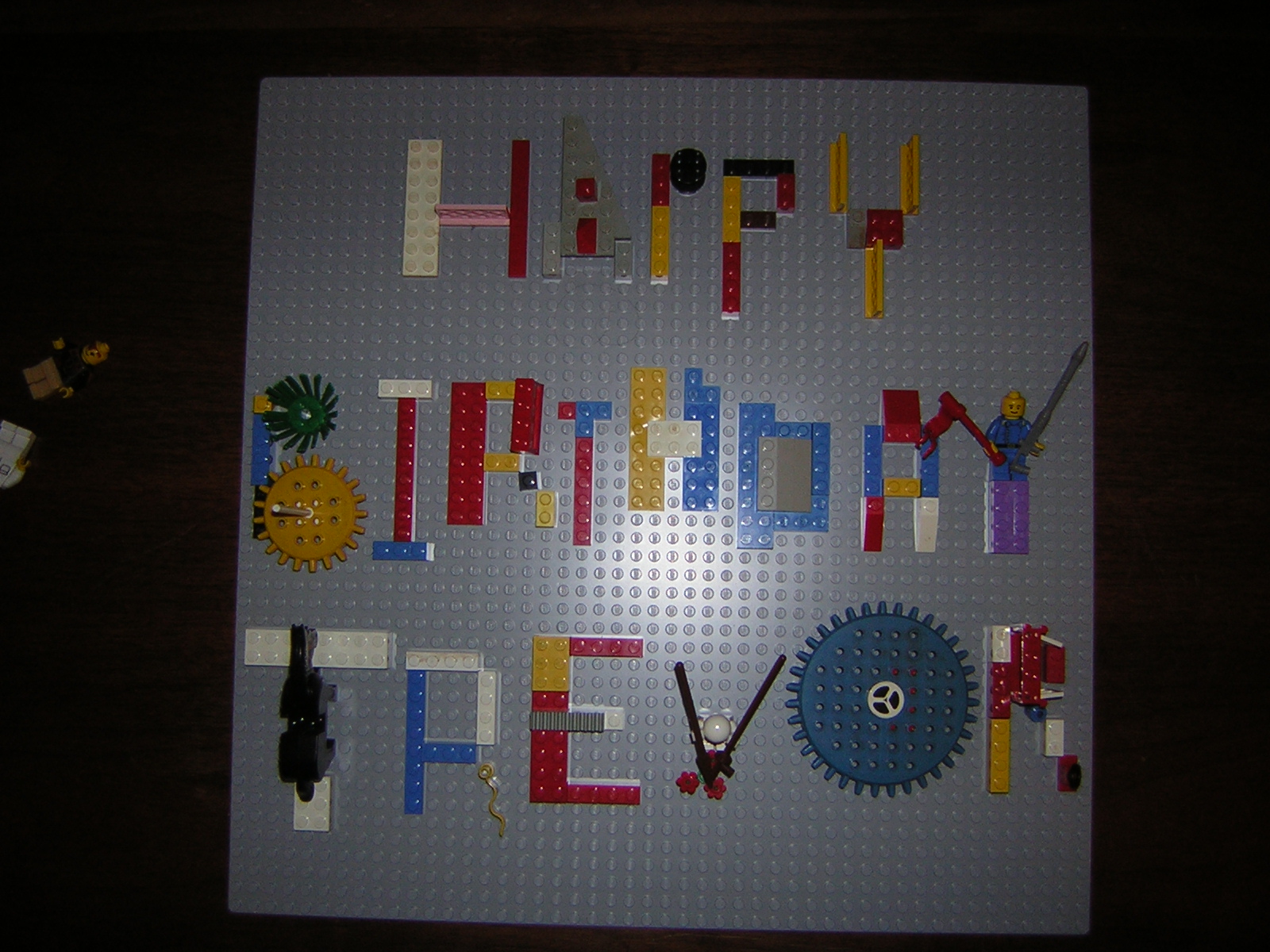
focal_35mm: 36
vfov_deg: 39.7
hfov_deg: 51.4
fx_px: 1321
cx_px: 635
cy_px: 476
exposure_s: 1/60.1
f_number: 2.6
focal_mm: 4.7
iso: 50
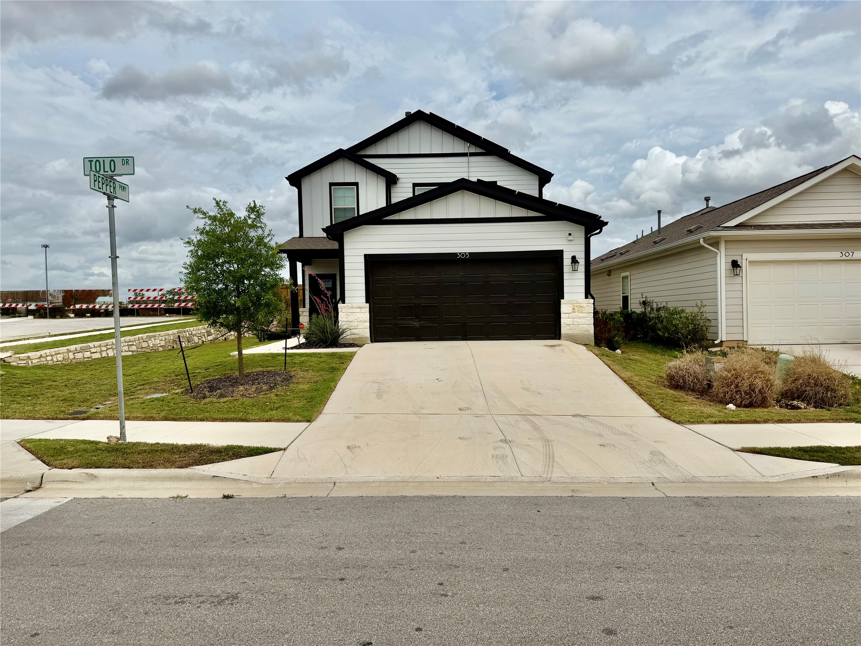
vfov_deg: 56.8
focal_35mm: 24
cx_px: 430
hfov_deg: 71.6
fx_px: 597
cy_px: 323
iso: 80
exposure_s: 1/10309
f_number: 1.78
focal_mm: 6.76
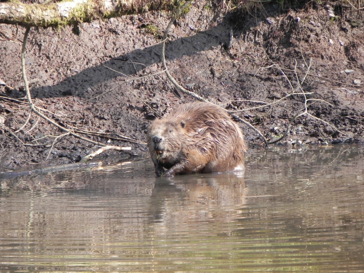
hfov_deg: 4.1
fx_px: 5058
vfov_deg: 3.1
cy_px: 136
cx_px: 182
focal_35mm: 481
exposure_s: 1/172
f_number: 5
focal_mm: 85.6
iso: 160
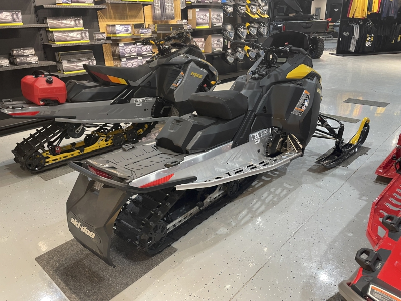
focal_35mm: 26
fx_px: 301
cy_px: 150
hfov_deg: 67.3
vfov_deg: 53.1
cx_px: 200
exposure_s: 1/60
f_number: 1.6
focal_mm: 4.2
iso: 100
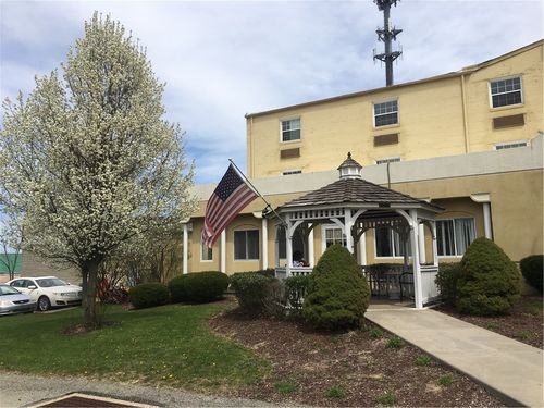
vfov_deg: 48.2
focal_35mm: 29
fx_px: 456
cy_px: 204
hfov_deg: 61.7
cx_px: 272
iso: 25
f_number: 2.2
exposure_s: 1/1972
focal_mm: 4.15
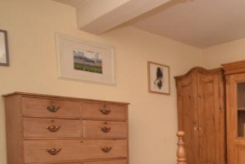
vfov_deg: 34.9
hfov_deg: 40.2
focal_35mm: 36
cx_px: 283
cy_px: 146
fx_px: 245
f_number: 4
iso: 100
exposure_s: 1/60
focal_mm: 10
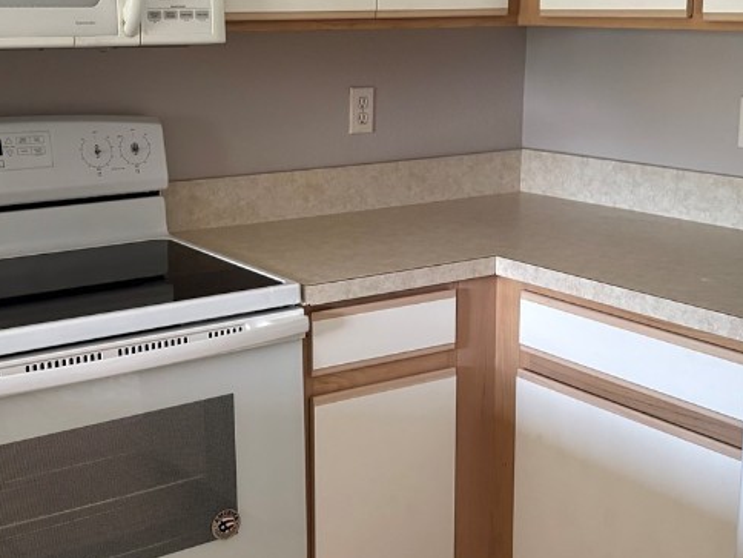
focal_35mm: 55
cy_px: 284
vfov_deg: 26.6
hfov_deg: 34.9
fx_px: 1181
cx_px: 353
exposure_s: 1/60
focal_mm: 5.96
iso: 250
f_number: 1.6
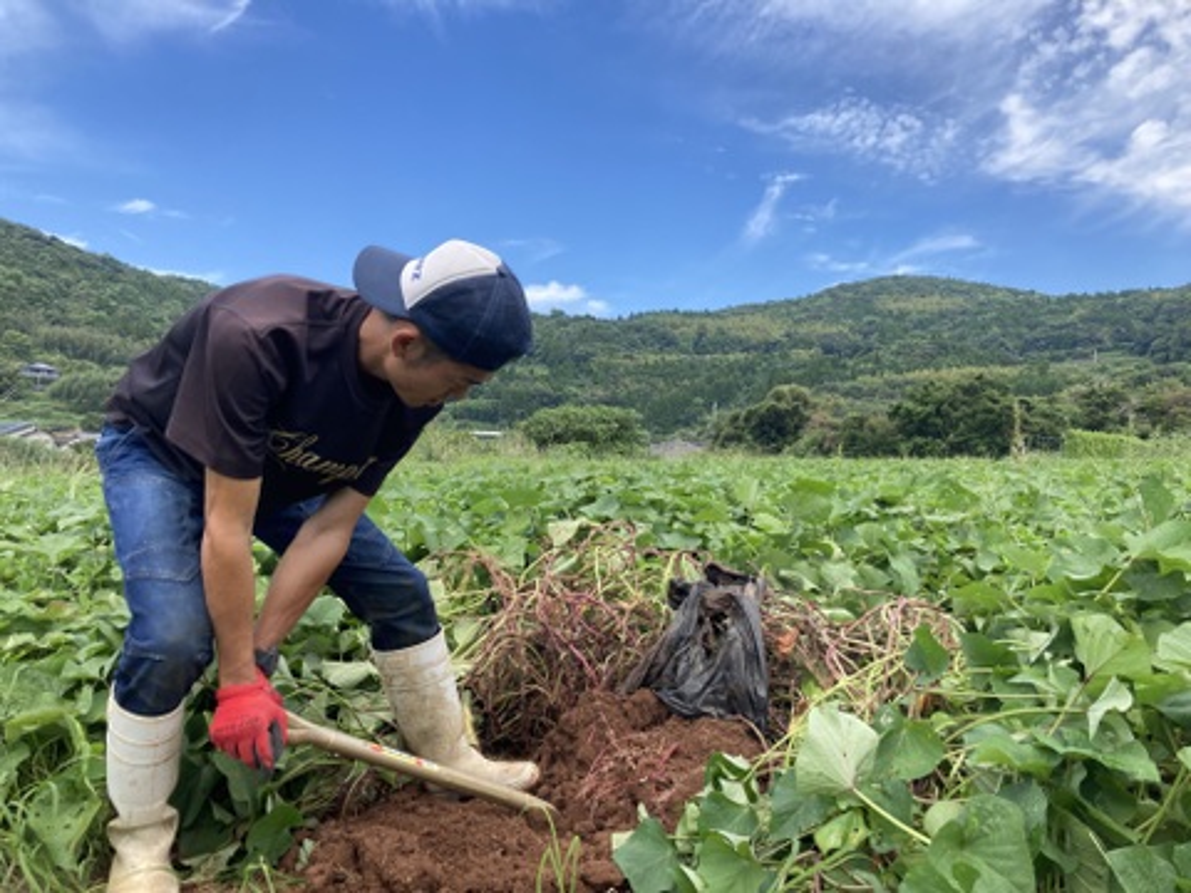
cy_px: 446
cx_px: 596
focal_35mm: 28
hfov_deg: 63.4
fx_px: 963
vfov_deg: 49.7
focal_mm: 3.99
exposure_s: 1/796
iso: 20
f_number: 1.8
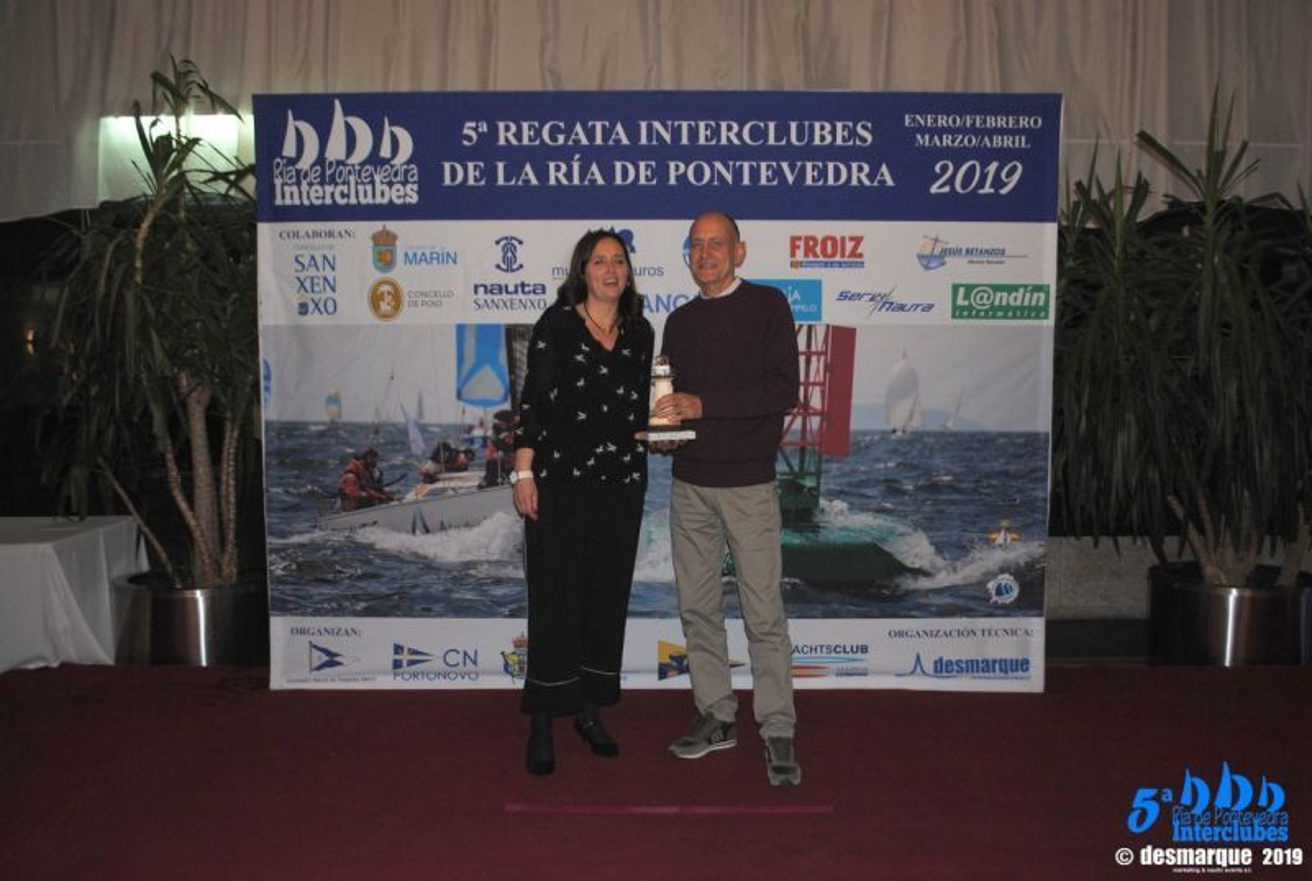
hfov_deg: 57.1
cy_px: 440
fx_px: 1205
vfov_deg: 40.1
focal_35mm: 33
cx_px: 656
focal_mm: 22
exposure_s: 1/60
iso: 200
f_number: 3.8
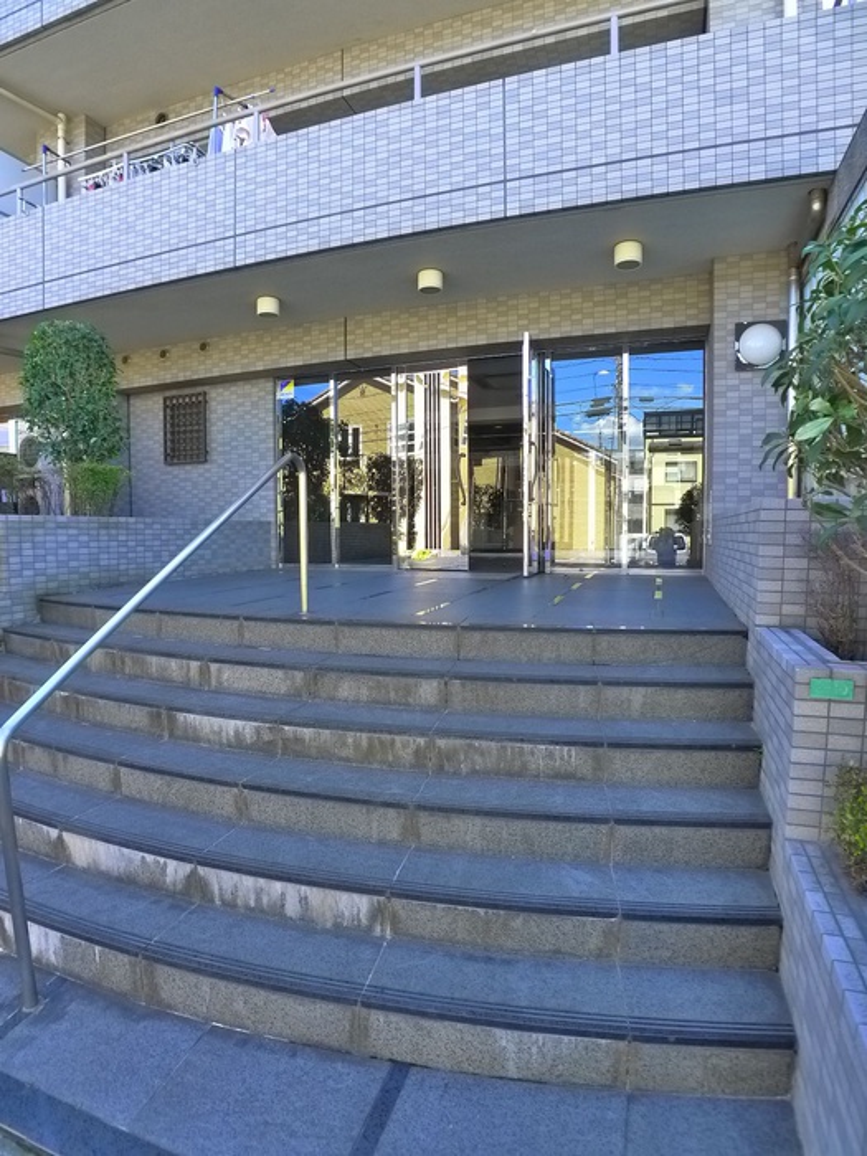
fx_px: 801
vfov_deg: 71.6
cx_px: 434
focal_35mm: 24
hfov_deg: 56.8
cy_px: 578
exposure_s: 1/160
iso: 400
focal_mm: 5.1
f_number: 2.8
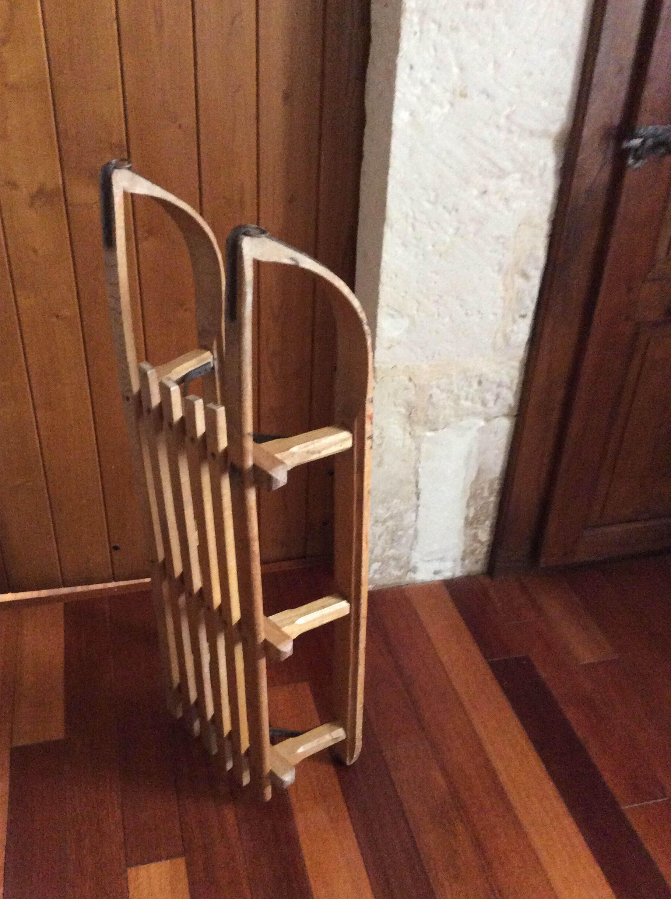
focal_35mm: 34
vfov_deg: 54.0
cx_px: 317
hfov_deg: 41.7
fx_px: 881
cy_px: 460
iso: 320
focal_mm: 3.3
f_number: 2.4
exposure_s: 1/20
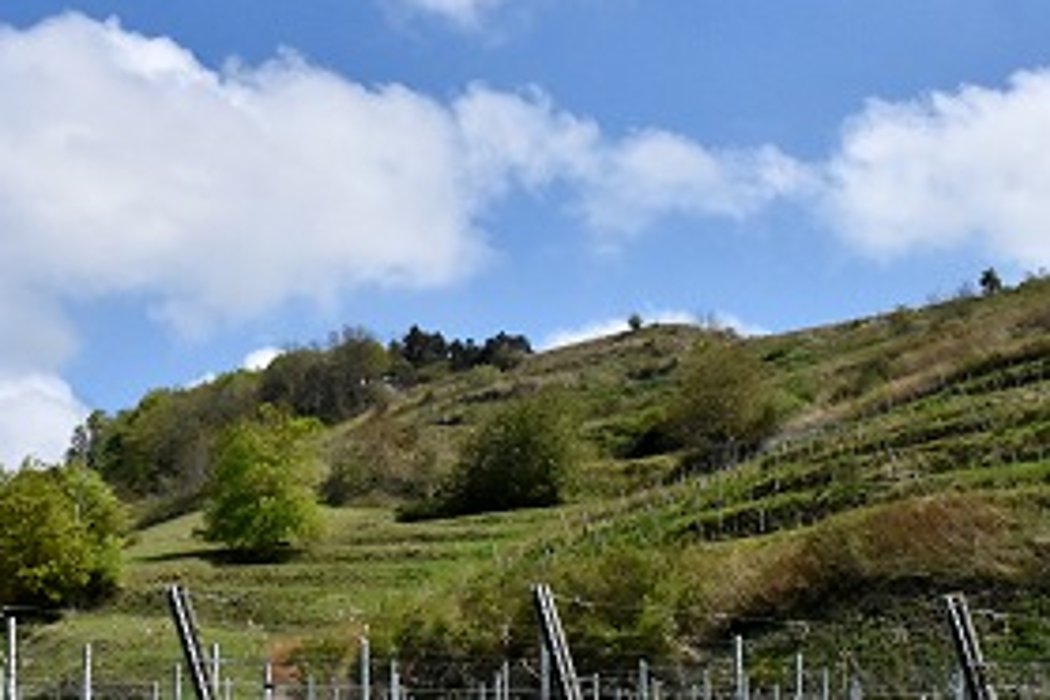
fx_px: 1692
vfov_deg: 23.4
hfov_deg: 34.5
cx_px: 527
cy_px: 380
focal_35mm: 58
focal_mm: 18
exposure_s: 1/8000
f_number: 10
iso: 2000
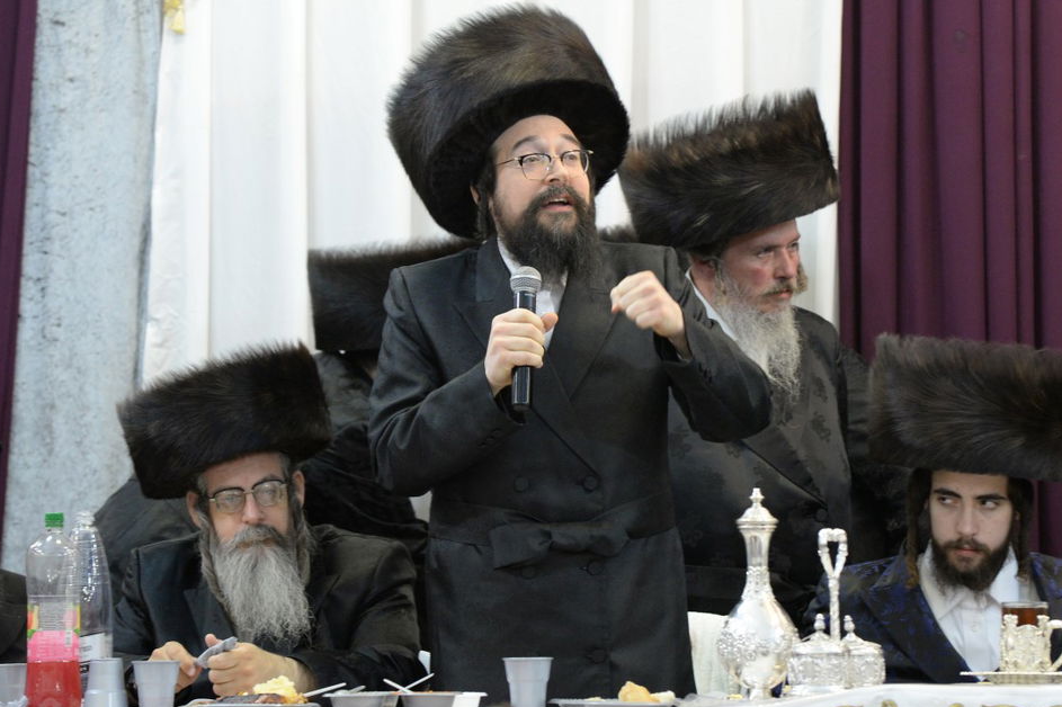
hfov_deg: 9.9
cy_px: 290
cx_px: 536
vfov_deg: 6.6
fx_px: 6134
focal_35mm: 208
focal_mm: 140
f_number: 4.5
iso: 2000
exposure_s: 1/100
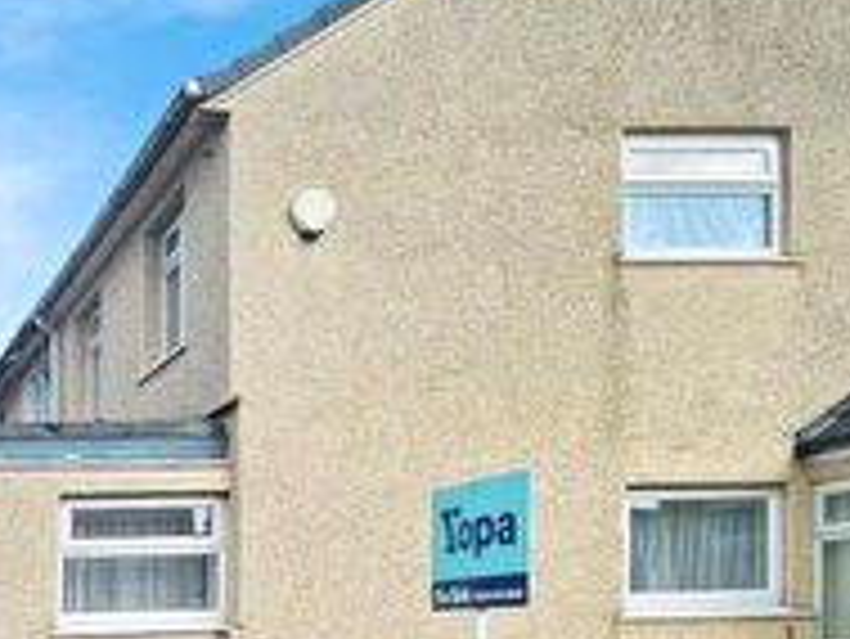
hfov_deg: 33.4
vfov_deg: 29.4
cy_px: 538
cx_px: -133
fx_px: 1179
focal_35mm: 48
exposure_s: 1/1105
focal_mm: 1.7
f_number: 2.2
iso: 32
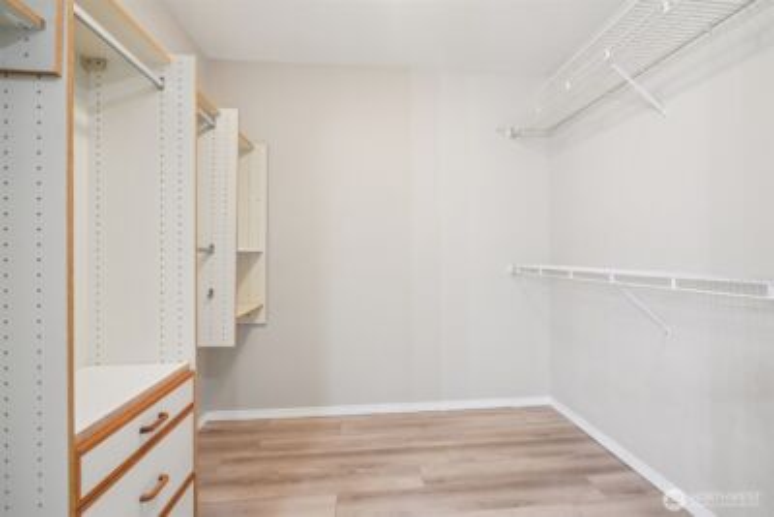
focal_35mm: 16
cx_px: 387
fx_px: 344
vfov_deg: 73.8
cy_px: 258
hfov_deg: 96.7
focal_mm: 16
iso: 400
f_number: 8
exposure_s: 1/5
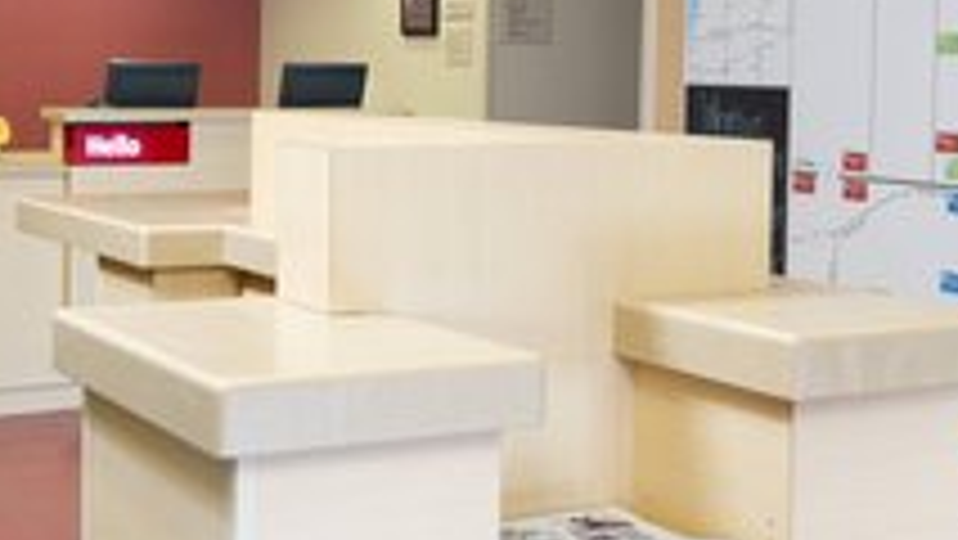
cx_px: 346
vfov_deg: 18.1
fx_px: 1677
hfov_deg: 31.7
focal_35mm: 66
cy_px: 117
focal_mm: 35
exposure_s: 1.6
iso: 100
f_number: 10
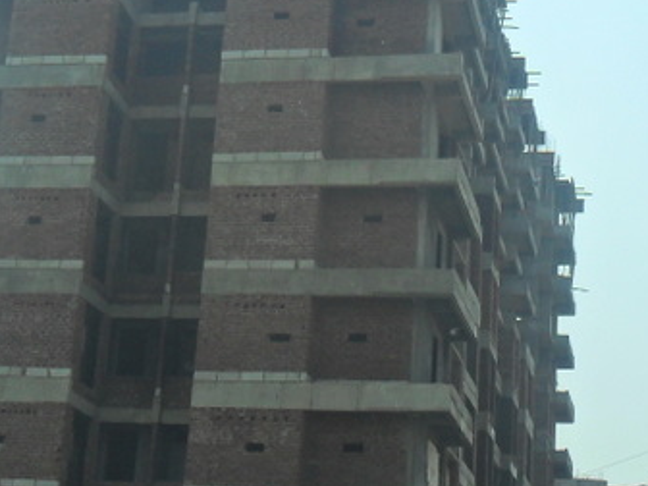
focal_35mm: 88
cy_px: 228
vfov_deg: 16.8
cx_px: 289
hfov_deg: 22.2
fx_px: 1647
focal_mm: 6.6
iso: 100
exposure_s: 1/180
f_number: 10.1
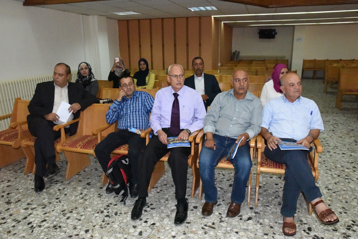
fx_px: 278
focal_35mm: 28
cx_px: 179
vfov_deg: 46.4
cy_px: 120
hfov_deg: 65.5
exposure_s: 1/250
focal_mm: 28
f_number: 13
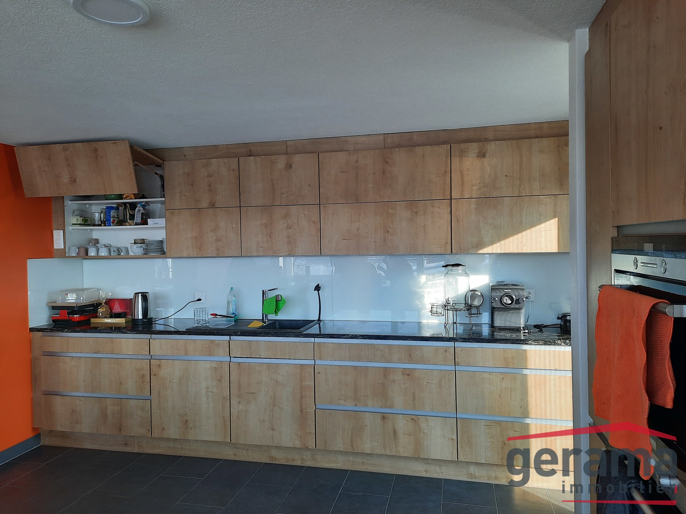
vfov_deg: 54.9
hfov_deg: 69.4
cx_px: 343
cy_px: 257
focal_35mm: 25
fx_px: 495
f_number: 2
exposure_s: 1/50
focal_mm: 4.6
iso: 50
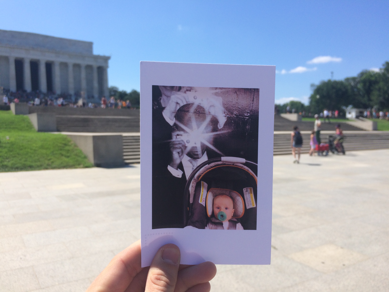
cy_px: 146
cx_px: 194
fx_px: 326
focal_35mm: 29
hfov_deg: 61.7
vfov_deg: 48.2
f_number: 2.2
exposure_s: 1/1953
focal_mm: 4.15
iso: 32
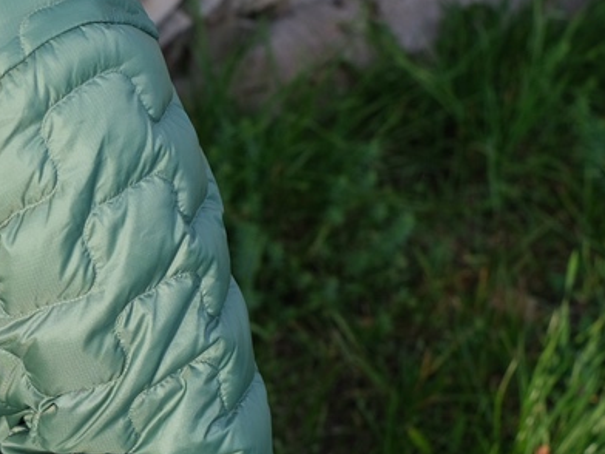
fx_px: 2272
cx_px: -113
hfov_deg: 14.7
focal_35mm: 130
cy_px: 263
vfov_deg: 11.4
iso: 320
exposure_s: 1/640
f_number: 4
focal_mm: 35
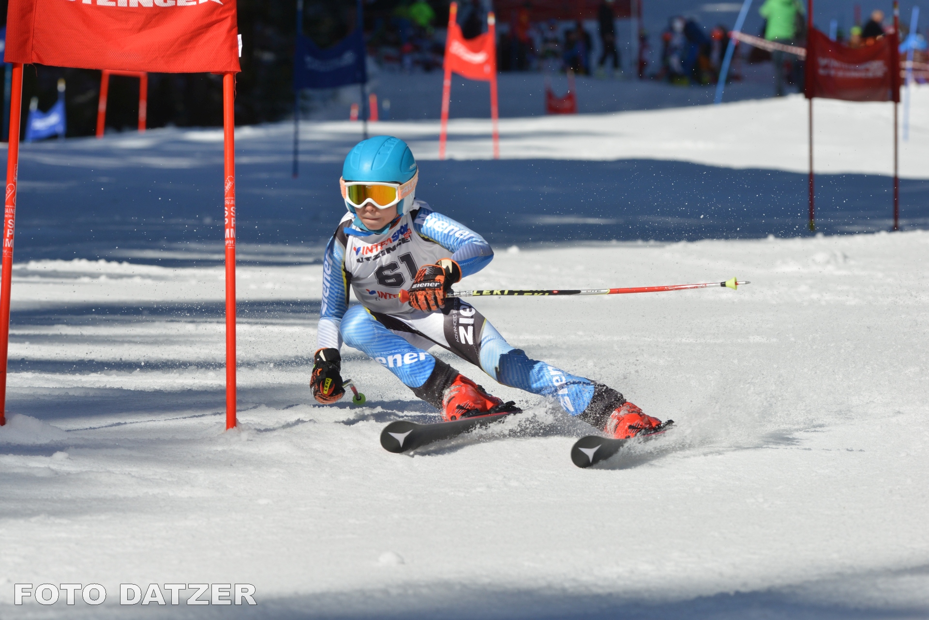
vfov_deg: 4.6
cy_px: 310
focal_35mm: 300
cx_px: 464
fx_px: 7743
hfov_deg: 6.9
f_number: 13
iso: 640
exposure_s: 1/1600
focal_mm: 300
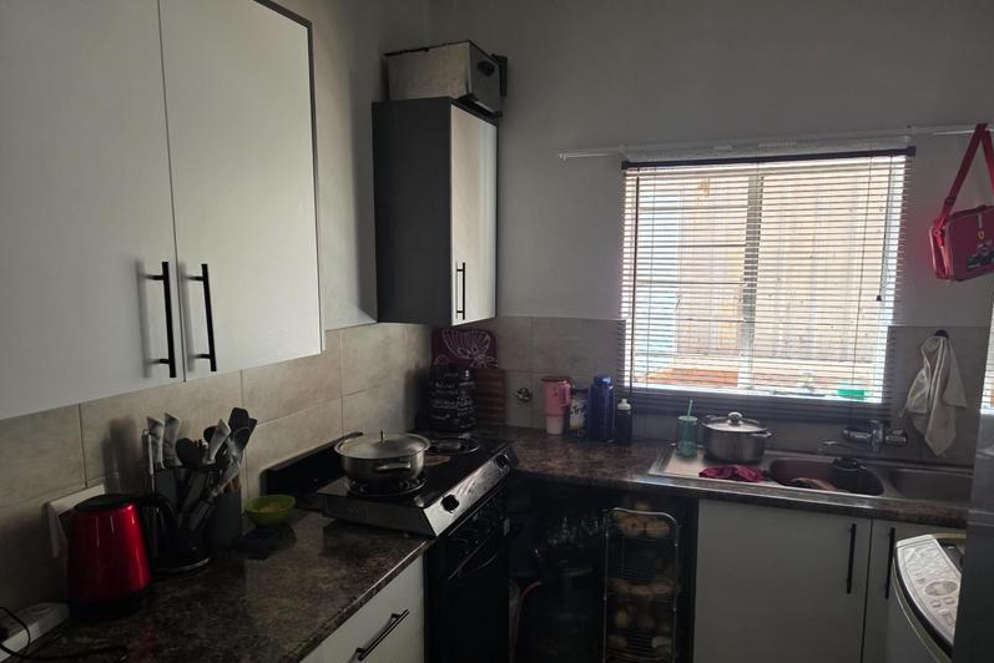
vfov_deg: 53.0
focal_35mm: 24
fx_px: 663
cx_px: 498
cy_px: 373
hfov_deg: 73.7
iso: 400
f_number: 1.7
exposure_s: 1/120
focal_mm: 6.3
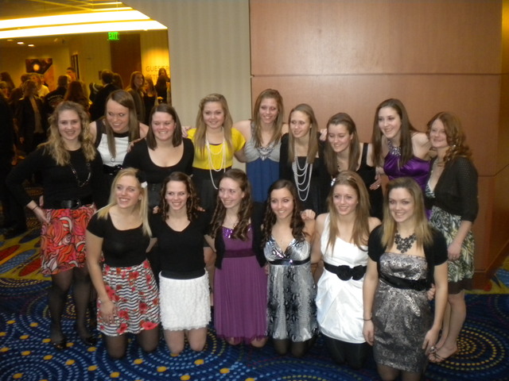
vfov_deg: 40.7
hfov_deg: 52.6
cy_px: 190
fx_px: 515
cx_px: 254
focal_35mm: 35
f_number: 3.1
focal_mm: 6.3
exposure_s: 1/30
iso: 400
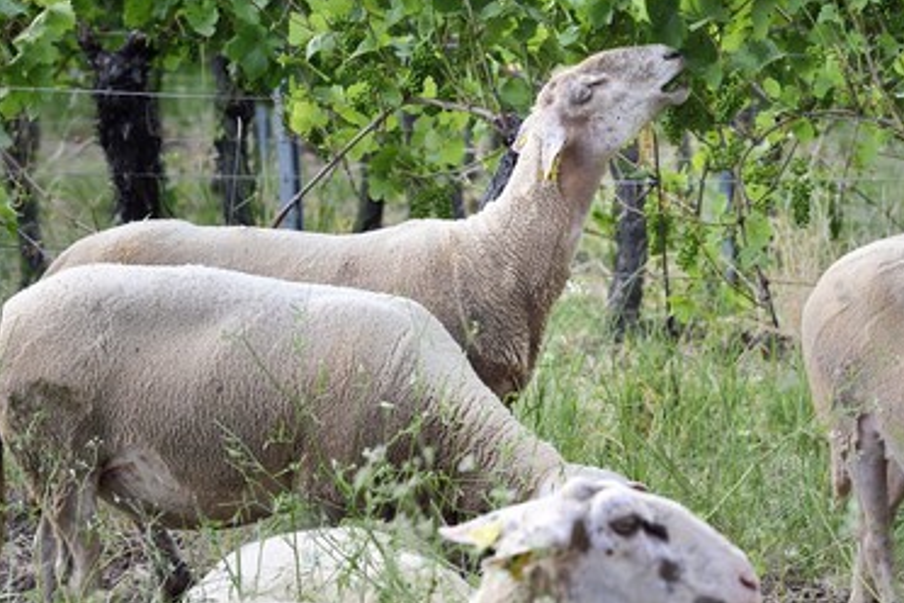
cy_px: 267
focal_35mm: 226
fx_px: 5675
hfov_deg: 9.1
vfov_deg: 6.1
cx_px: 493
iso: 400
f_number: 9
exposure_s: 1/320
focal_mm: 200
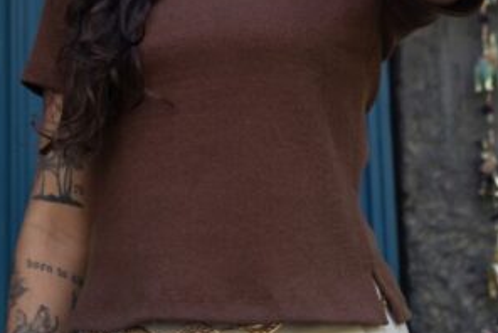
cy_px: 62
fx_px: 1745
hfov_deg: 16.2
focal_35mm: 126
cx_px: 249
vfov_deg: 10.9
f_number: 4
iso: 250
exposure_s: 1/60
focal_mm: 55
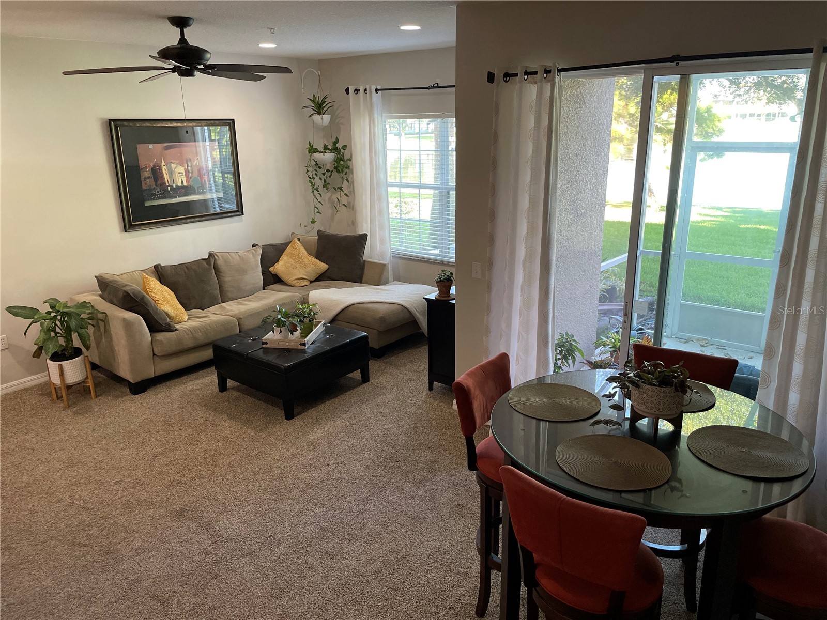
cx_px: 414
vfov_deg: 53.1
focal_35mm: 26
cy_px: 310
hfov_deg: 67.3
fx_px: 621
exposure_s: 1/60
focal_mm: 4.2
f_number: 1.6
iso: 160
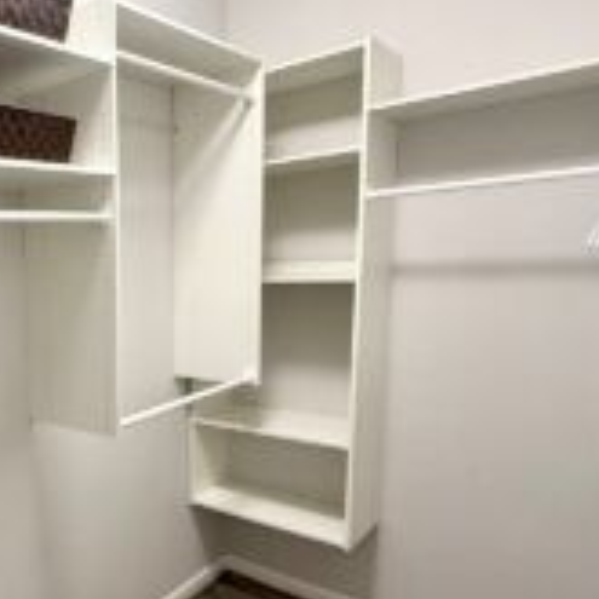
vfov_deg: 53.9
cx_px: -29
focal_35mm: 30
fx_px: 587
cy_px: 338
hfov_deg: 44.1
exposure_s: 1/120
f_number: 2.2
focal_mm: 2.22
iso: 320
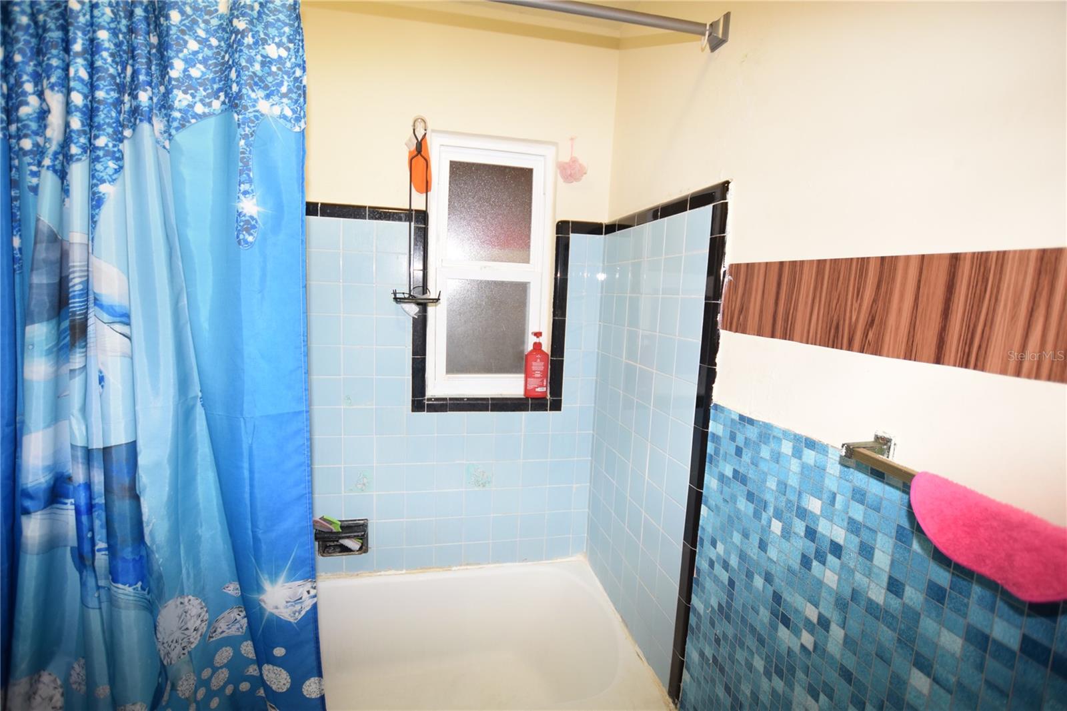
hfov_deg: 100.4
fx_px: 444
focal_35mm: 15
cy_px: 356
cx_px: 534
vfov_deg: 77.3
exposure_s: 1/60
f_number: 3.5
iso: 800
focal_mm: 10
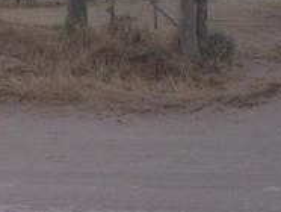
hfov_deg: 10.6
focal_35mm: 177
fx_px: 1439
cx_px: -198
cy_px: -33
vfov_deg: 8.3
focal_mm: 6.1
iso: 80
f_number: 6.5
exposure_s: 1/320
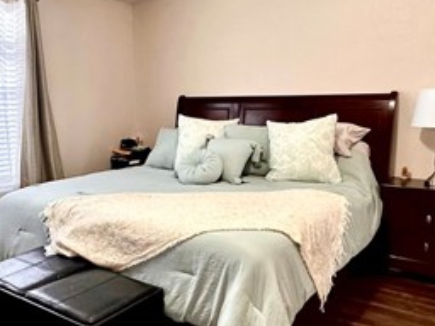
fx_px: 440
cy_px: 180
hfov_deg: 52.3
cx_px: 177
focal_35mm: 35
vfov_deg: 40.6
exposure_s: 1/60
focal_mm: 2.22
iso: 400
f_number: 2.2
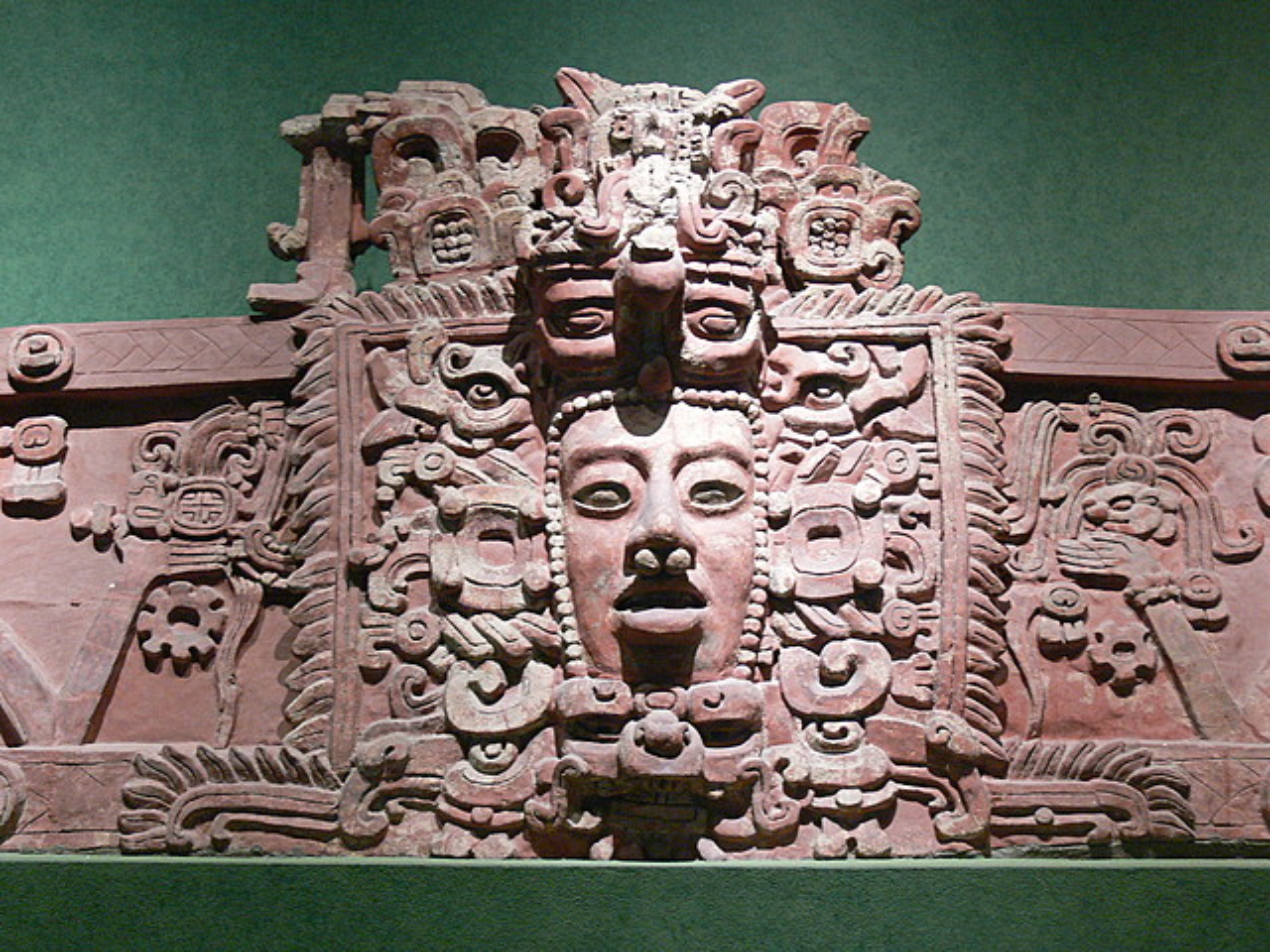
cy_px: 476
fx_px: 1798
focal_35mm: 49
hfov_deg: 38.9
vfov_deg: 29.7
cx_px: 635
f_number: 3.2
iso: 200
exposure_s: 1/10
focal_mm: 9.8
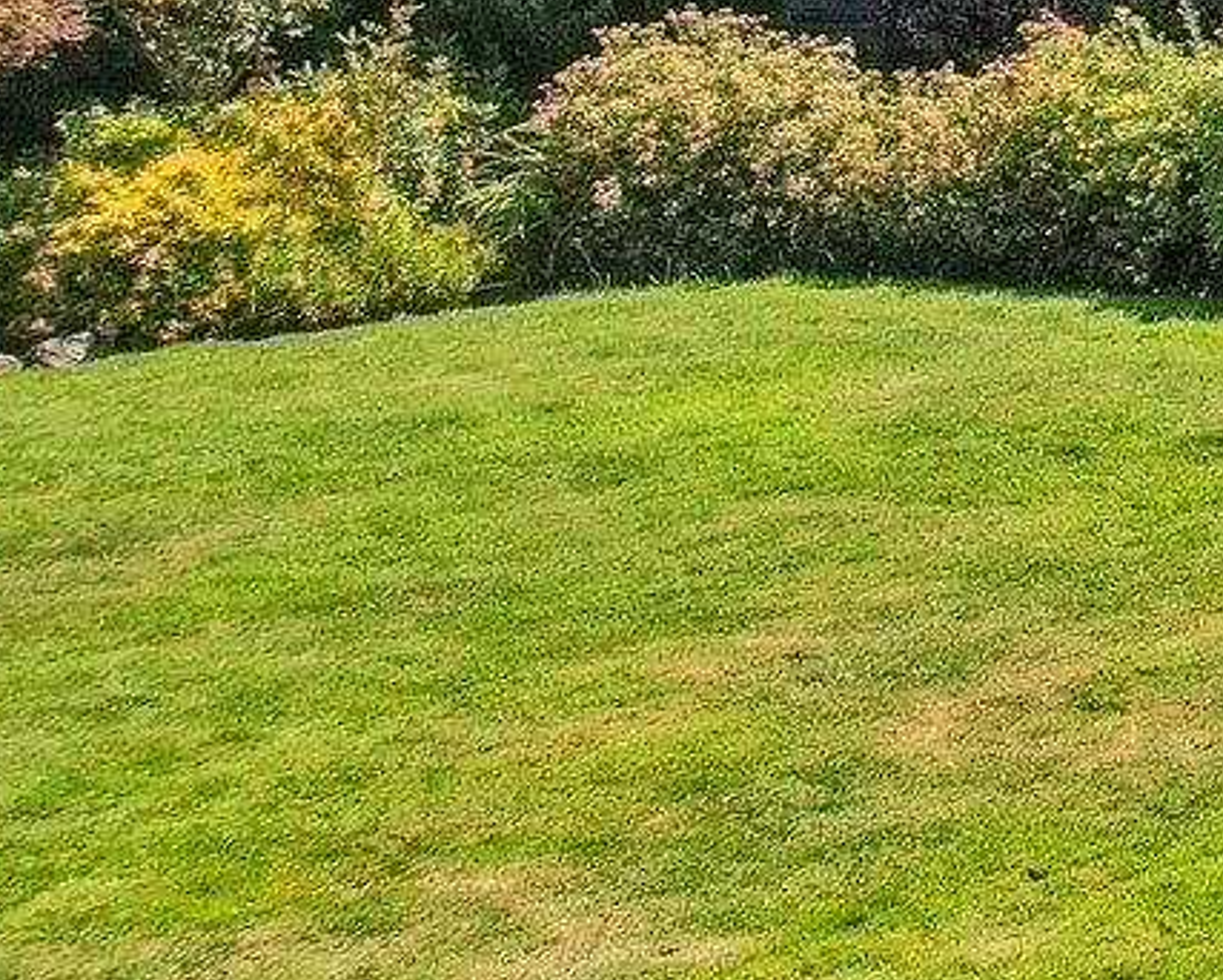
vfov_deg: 14.7
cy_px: -403
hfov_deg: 14.2
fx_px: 3585
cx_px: 2801
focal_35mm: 99
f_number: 2.8
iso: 100
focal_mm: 8.4
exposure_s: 1/320
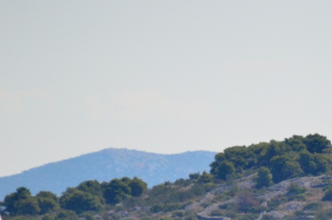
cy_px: 179
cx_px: 296
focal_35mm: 808
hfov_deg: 2.6
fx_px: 7435
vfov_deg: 1.7
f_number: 5.6
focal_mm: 300
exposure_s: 1/8000
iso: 1600
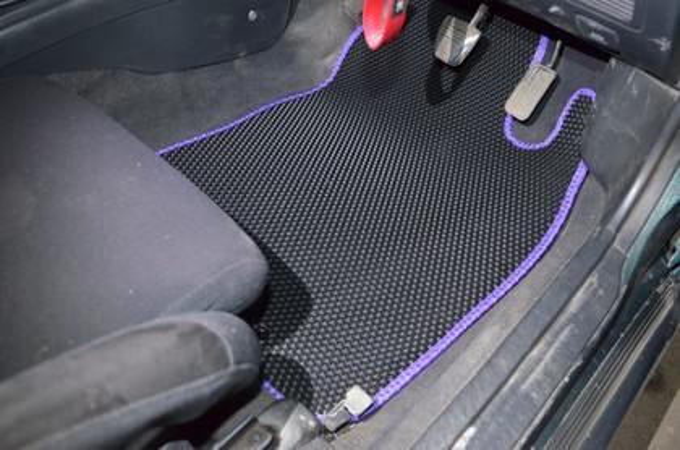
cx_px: 340
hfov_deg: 57.3
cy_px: 225
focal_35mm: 33
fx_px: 622
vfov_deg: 39.8
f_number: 3.8
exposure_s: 1/10
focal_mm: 22
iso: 3200
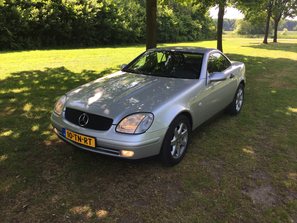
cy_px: 112
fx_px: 249
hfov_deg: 61.7
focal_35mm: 29
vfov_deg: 48.2
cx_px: 148
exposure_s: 1/359
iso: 32
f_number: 2.2
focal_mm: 4.15
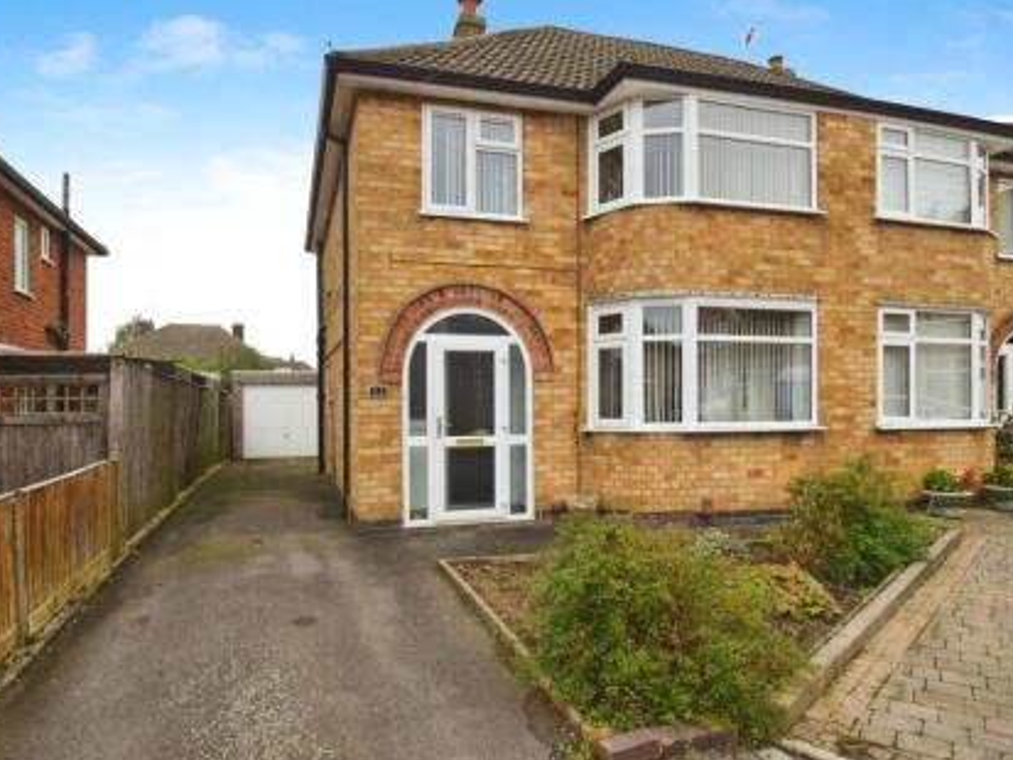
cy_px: 384
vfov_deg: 62.1
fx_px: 631
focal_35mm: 22
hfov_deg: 77.4
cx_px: 470
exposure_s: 1/640
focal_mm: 13
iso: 1000
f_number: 8
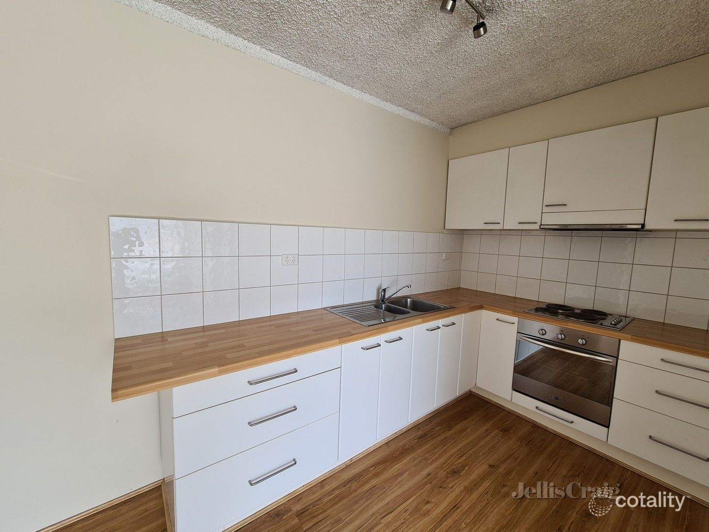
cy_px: 266
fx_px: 266
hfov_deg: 106.2
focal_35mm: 13
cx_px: 354
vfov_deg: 89.9
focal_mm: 2.22
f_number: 2.2
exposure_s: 1/50
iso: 64
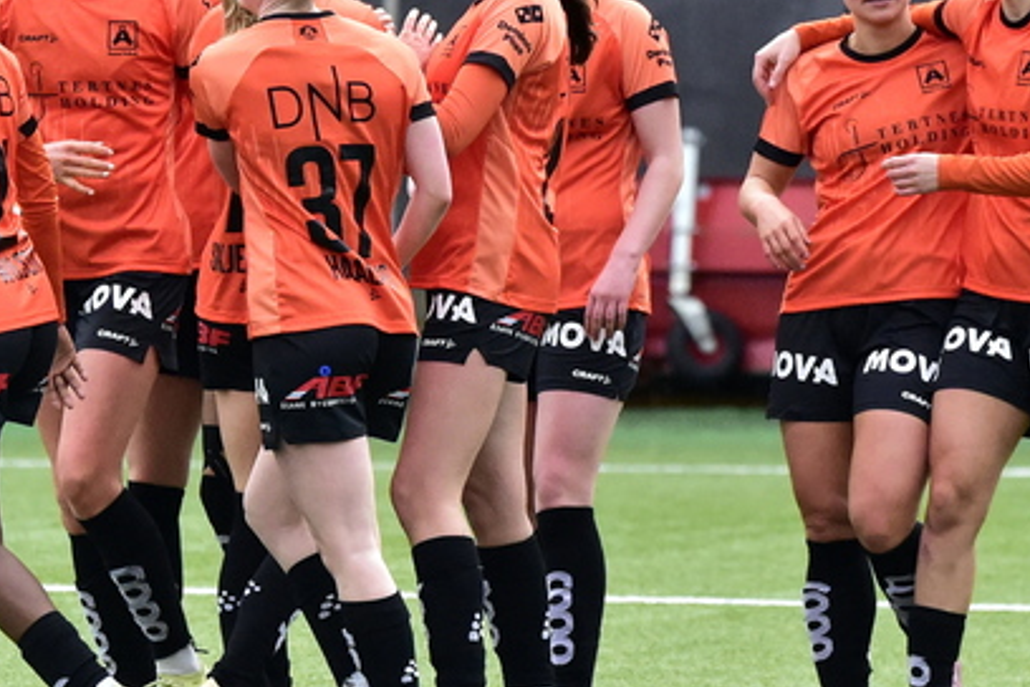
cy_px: 287
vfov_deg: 3.0
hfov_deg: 4.5
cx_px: 543
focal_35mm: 462
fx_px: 13217
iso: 8000
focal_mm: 300
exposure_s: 1/8000
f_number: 5.6
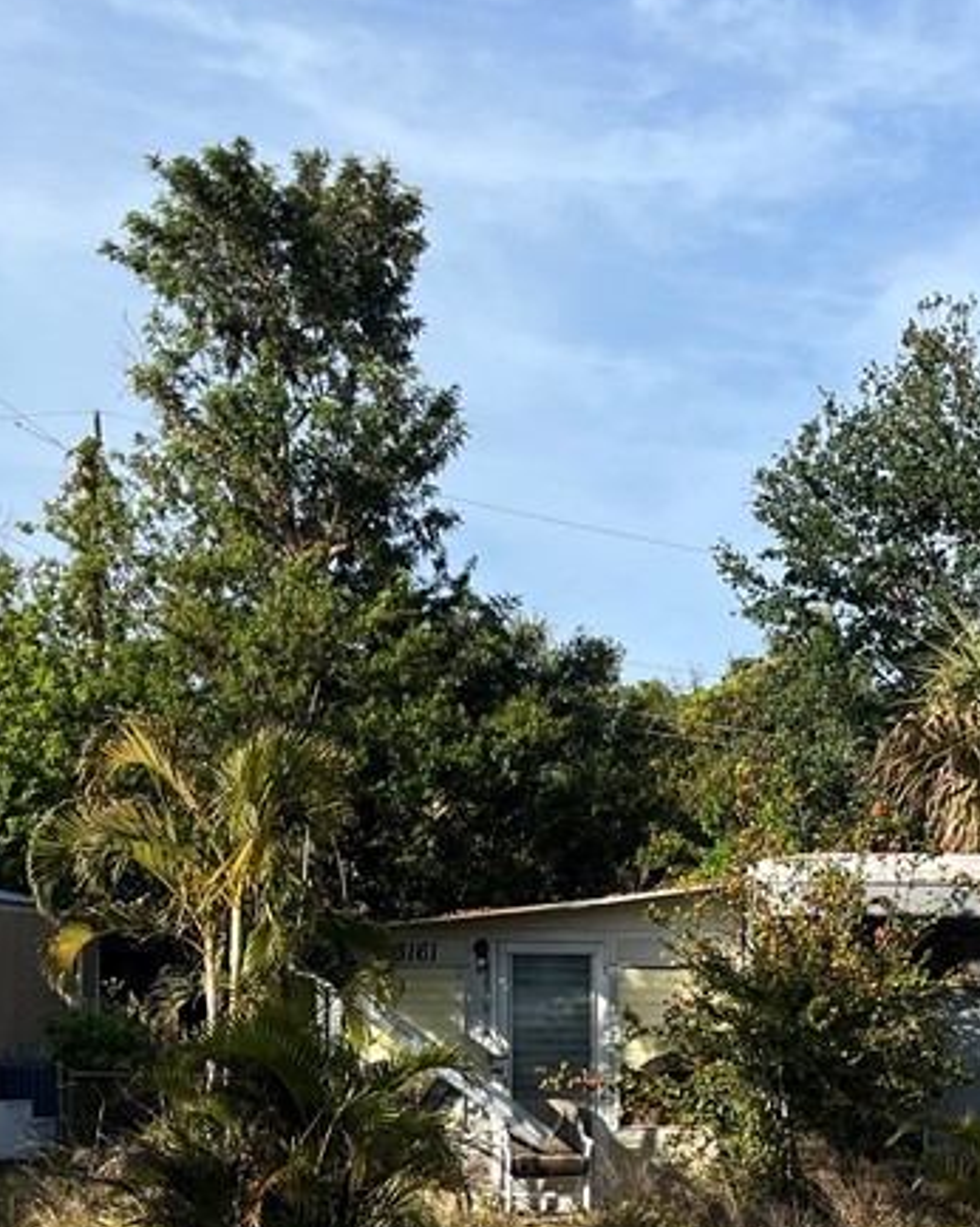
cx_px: 921
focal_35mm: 60
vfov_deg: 30.4
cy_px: 1043
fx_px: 2177
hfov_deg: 24.5
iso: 50
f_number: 1.6
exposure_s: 1/2410
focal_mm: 5.1
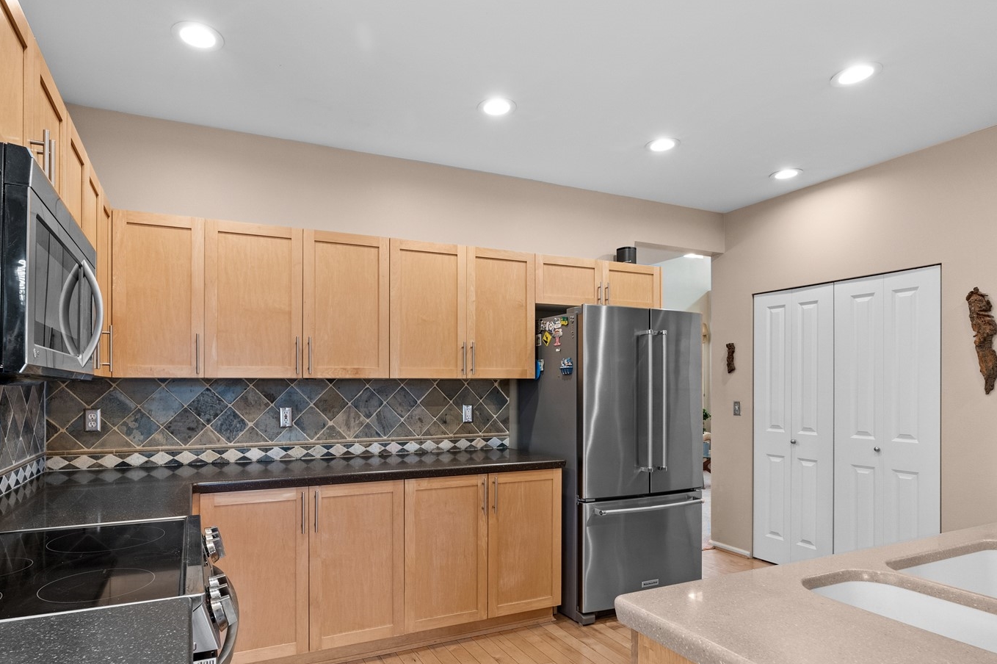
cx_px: 457
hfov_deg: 83.8
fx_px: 554
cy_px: 397
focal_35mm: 20
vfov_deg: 61.4
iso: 640
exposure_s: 1/3
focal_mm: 16
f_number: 9
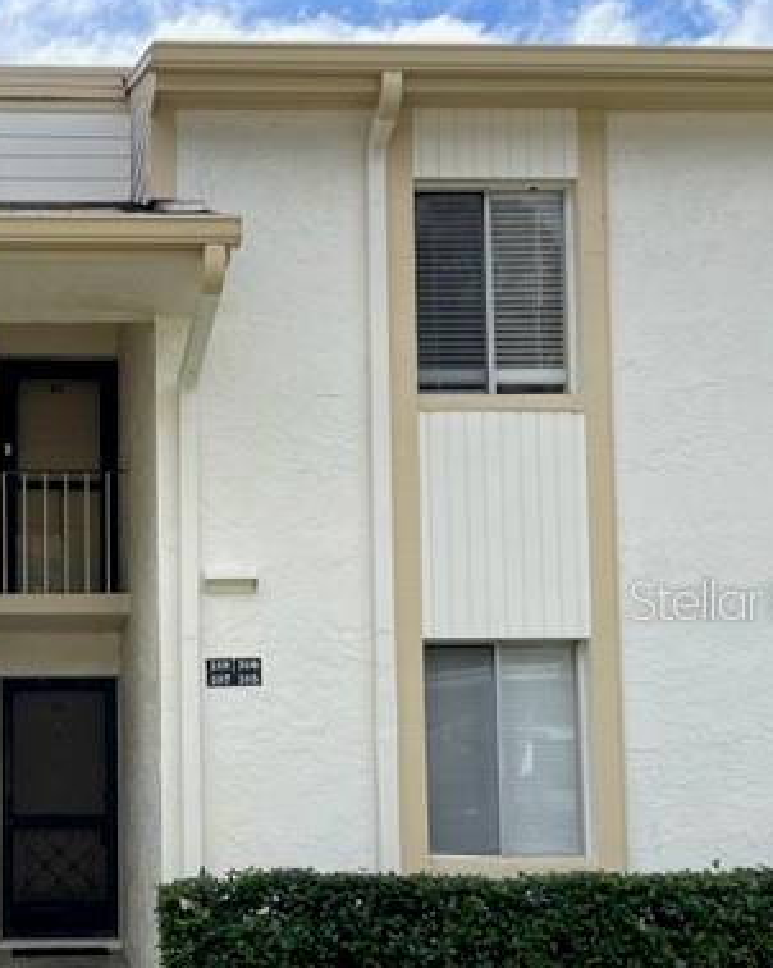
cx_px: 51
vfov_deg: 42.6
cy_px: 599
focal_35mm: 43
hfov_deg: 32.8
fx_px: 1231
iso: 32
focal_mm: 5.1
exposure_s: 1/2203
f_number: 1.6
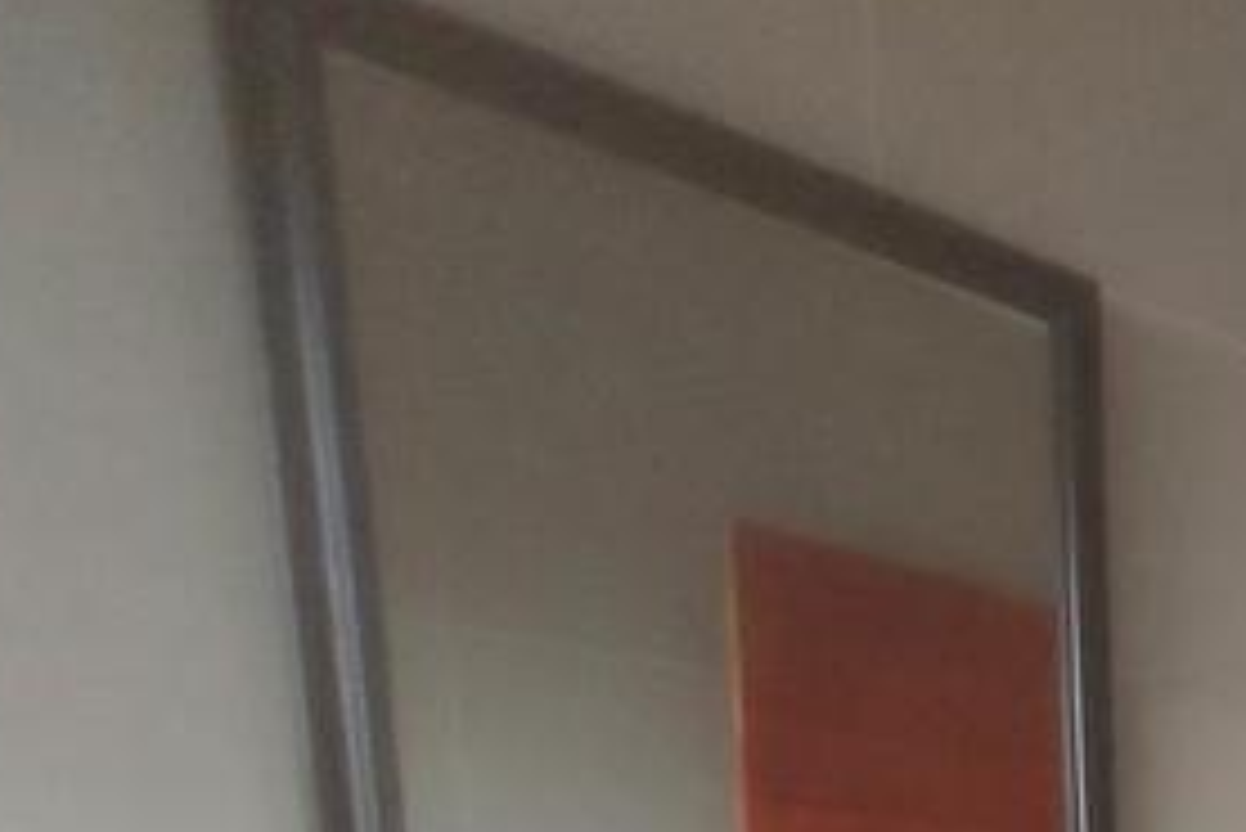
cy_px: 1327
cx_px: 1588
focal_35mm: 39
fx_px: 1350
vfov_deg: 24.4
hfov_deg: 35.4
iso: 400
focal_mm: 1.74
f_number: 2.2
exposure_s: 1/50
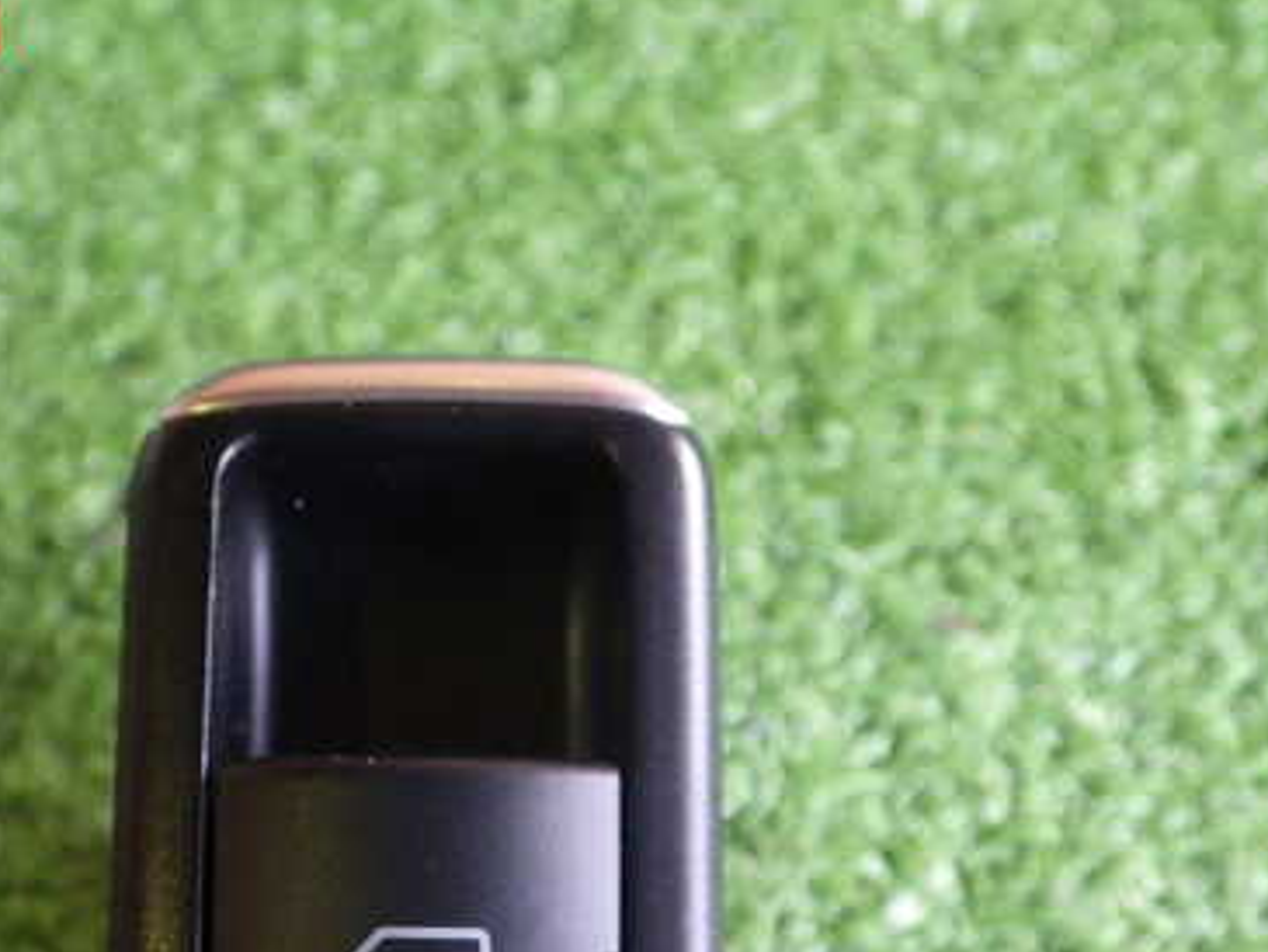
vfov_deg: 27.9
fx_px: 1869
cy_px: 771
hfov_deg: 37.0
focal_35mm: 51
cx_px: 410
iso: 500
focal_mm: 5.5
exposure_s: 1/45
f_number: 2.3
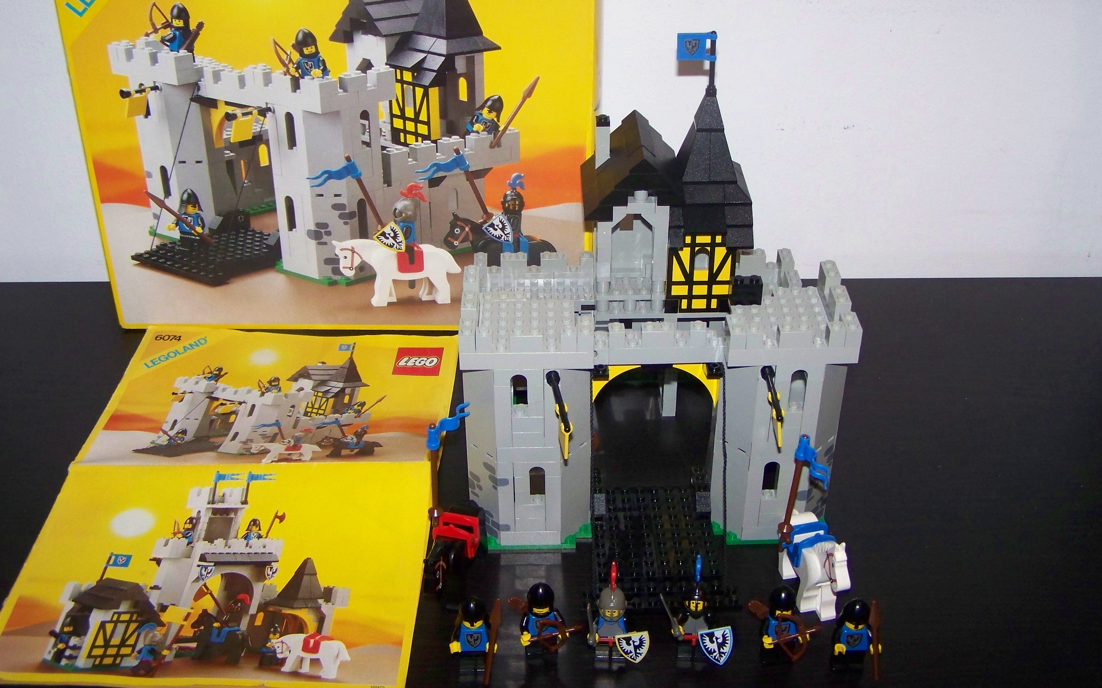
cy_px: 275
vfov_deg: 31.2
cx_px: 555
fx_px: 1231
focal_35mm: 41
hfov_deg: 48.2
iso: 200
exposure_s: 1/30
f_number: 2.8
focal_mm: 6.3
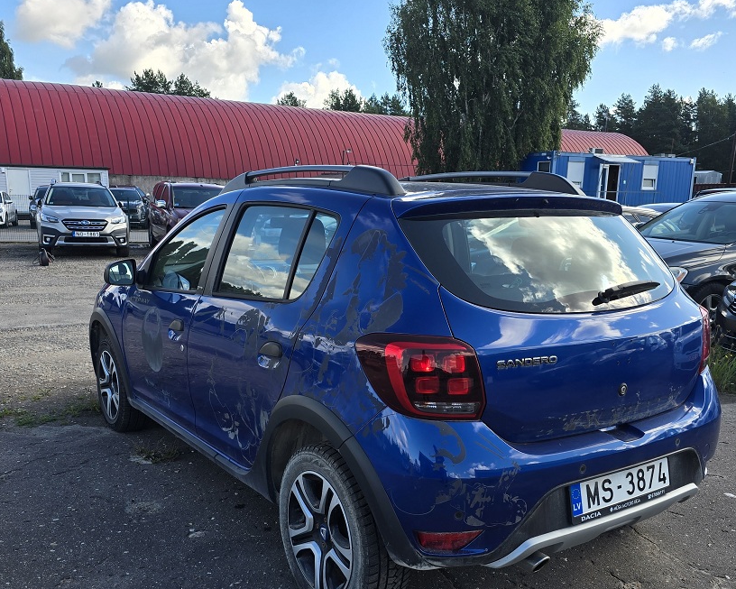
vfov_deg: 44.2
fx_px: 719
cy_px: 369
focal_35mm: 33
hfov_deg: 54.2
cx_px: 376
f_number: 1.7
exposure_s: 1/305
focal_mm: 6.3
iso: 12
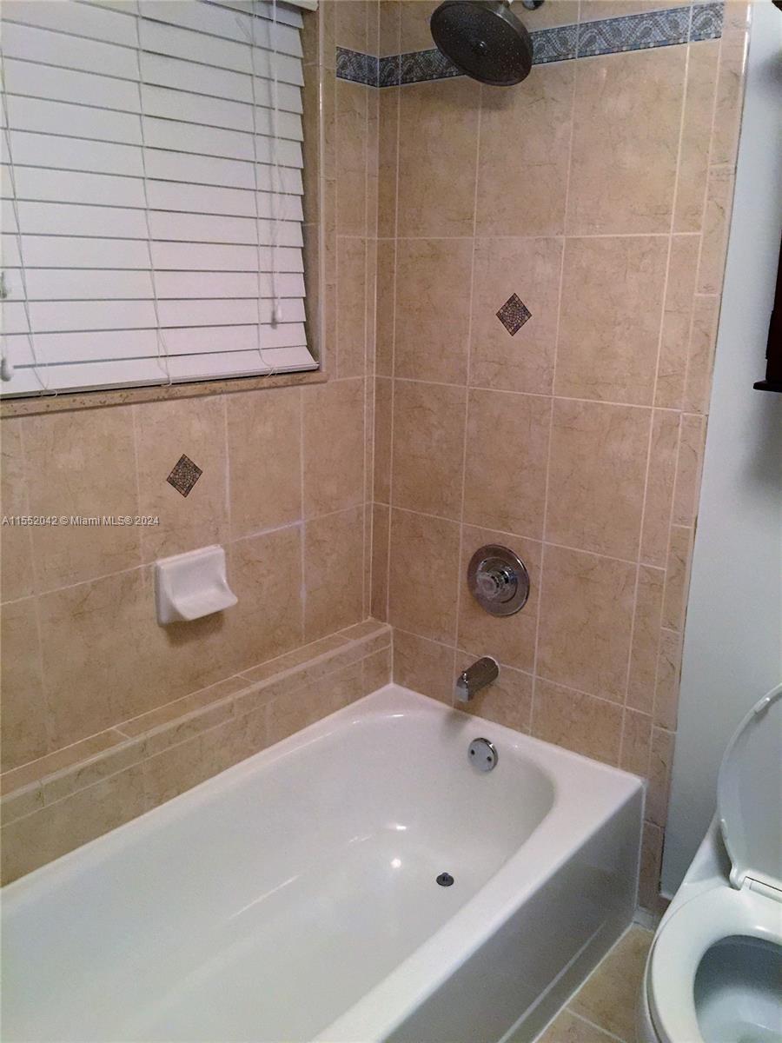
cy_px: 522
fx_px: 874
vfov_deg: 61.7
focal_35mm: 29
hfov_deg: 48.2
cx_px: 391
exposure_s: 1/10
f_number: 2.2
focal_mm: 4.15
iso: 125
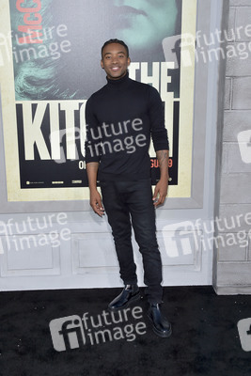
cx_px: 126
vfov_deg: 46.4
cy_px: 188
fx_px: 439
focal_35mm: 42
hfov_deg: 31.9
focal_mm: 42
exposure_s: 1/250
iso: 320
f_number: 7.1
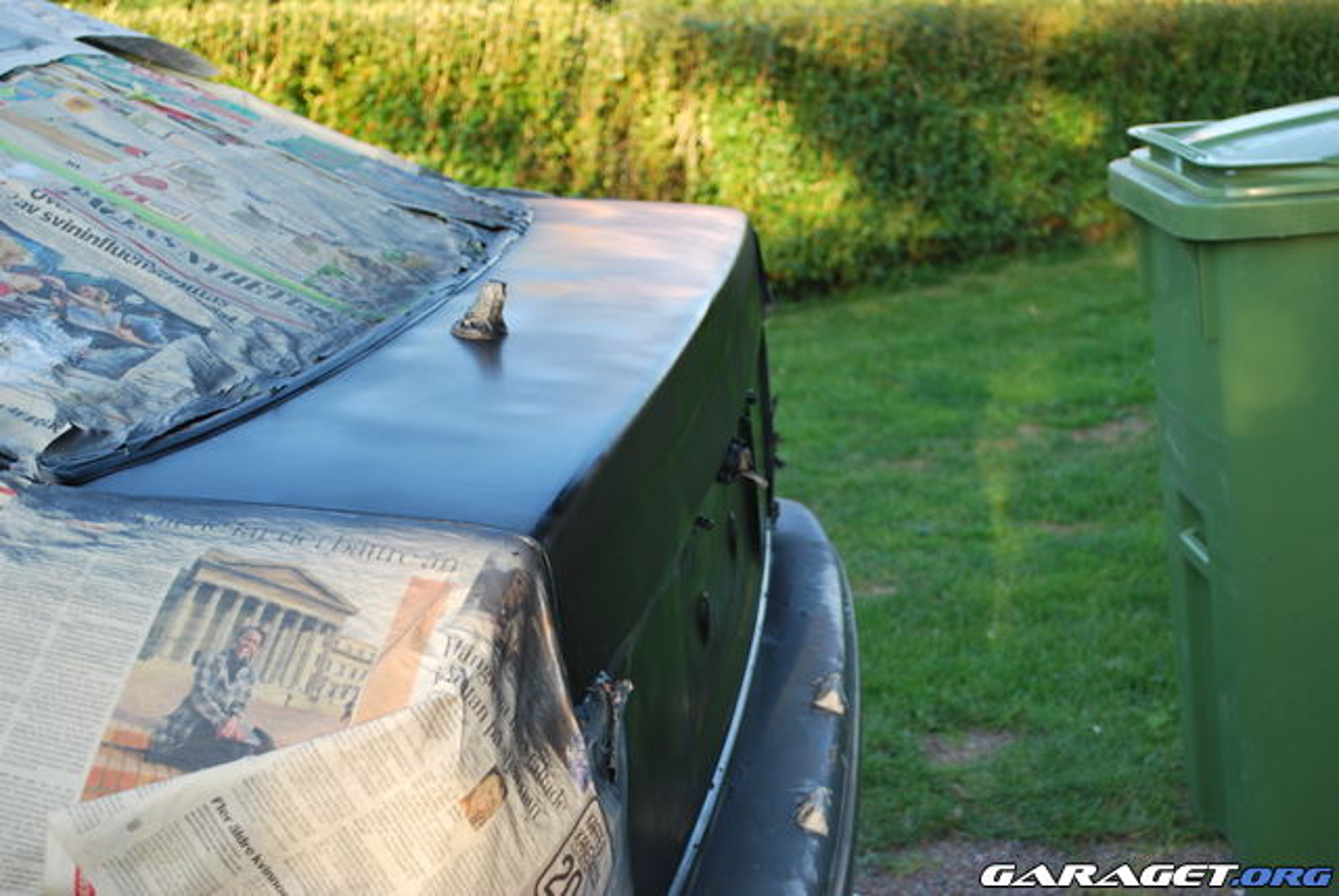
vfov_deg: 23.8
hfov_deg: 35.0
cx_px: 670
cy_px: 448
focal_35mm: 57
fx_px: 2122
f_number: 5.3
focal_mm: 38
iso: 200
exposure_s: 1/100
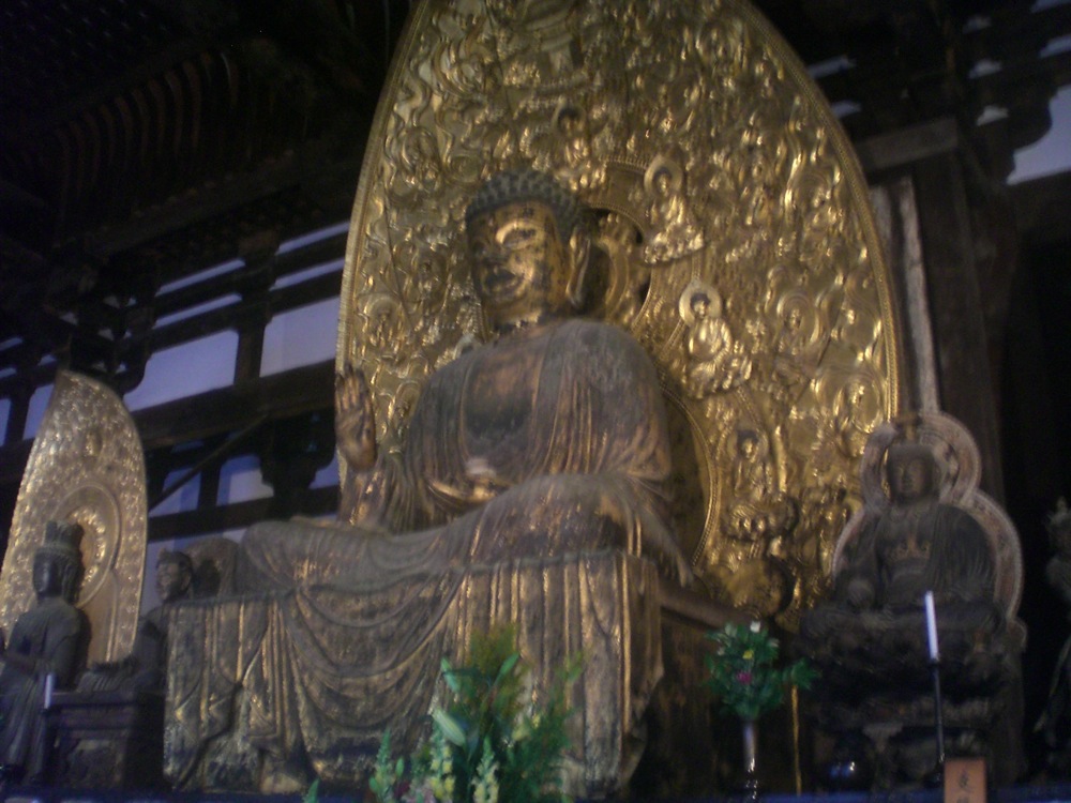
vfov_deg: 37.7
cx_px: 536
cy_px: 402
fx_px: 1176
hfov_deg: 49.0
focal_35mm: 38
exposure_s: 1/3.33
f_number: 3.1
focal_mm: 6.3
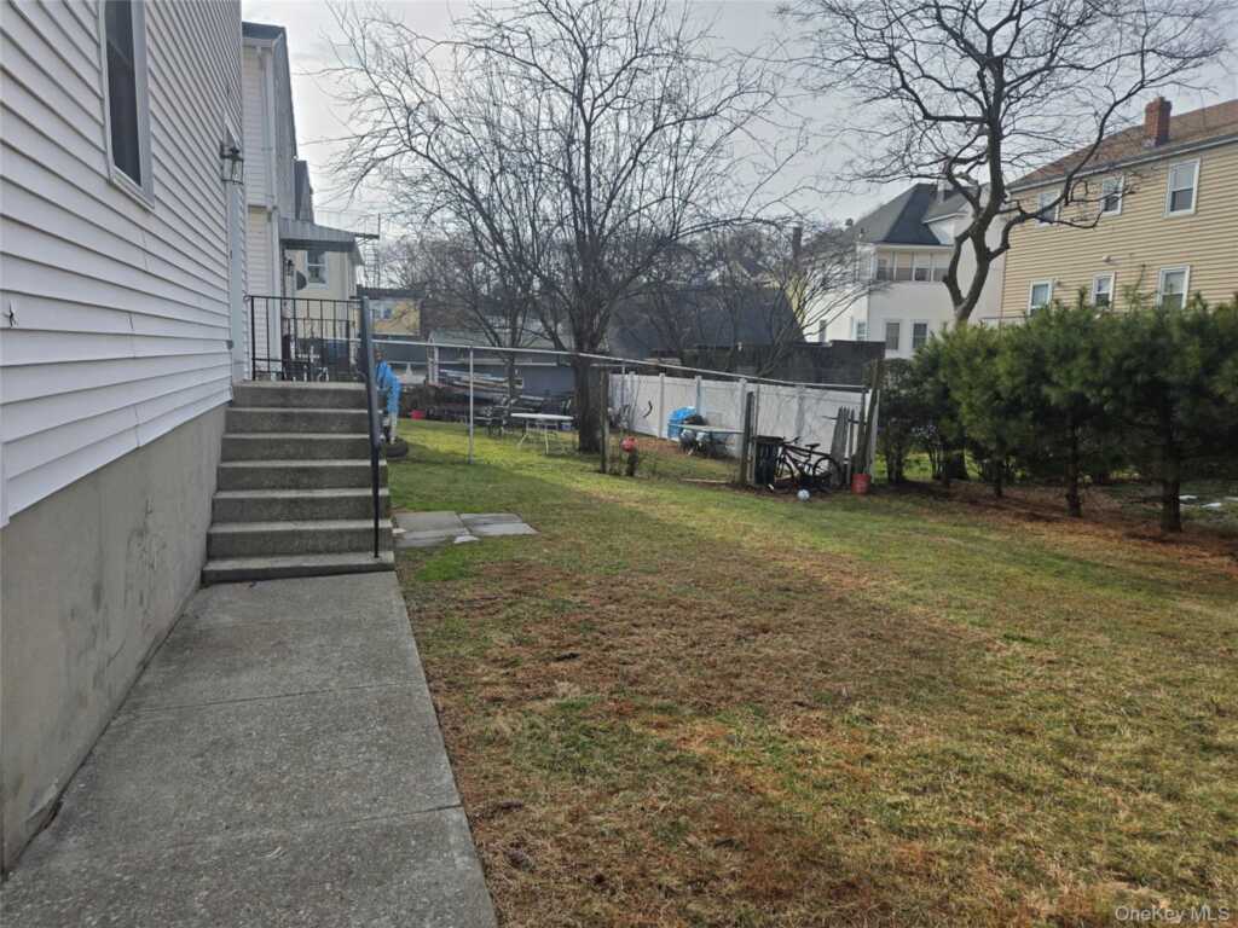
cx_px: 619
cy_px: 464
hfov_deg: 73.9
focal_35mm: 23
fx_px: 823
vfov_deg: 58.9
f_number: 1.8
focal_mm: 5.4
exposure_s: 1/1869
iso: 25
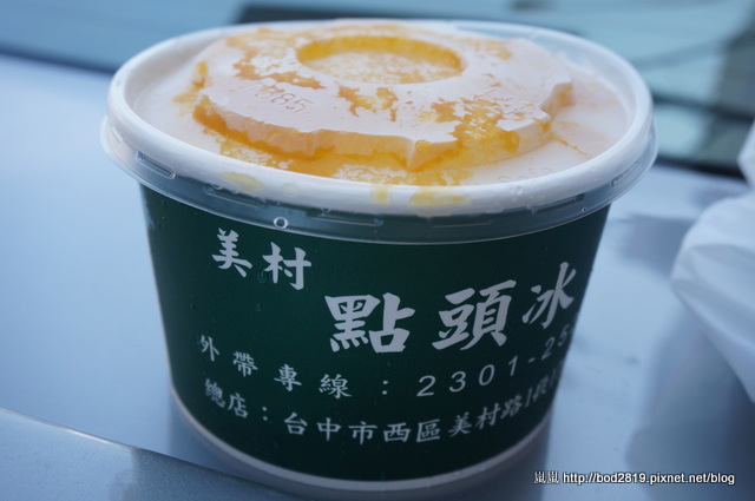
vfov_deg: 32.9
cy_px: 250
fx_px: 848
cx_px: 378
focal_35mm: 40
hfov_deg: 48.0
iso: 200
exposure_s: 1/200
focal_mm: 27
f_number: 5.6
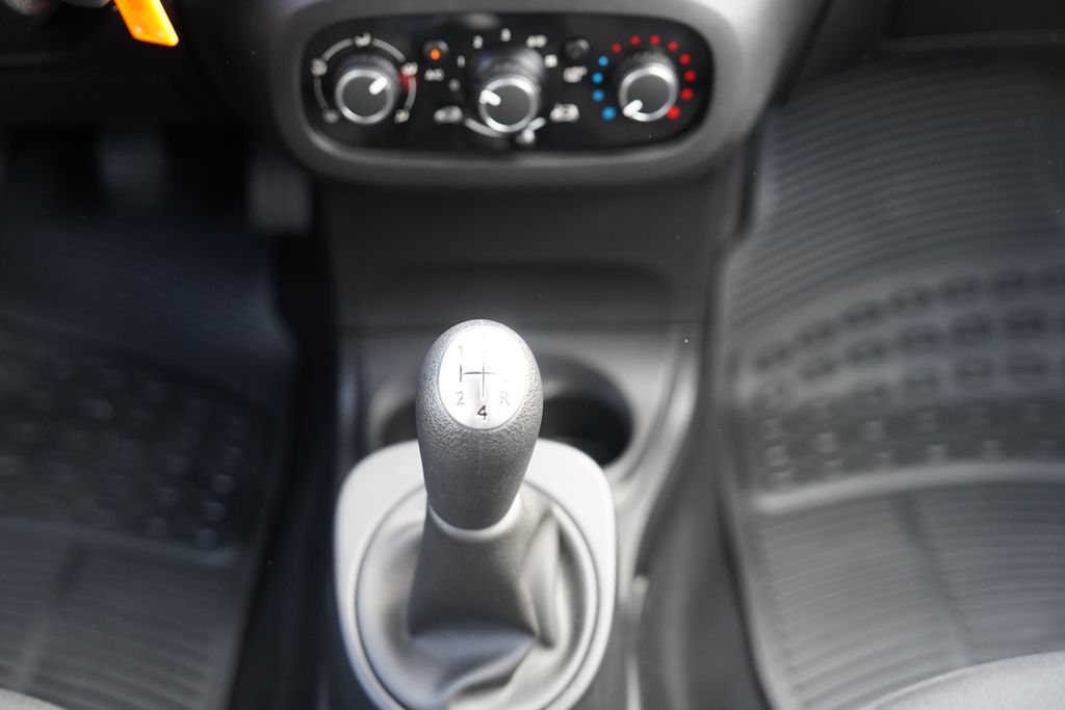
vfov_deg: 29.9
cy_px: 355
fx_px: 1331
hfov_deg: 43.6
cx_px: 532
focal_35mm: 45
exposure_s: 1/160
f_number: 2.8
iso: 2500
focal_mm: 45
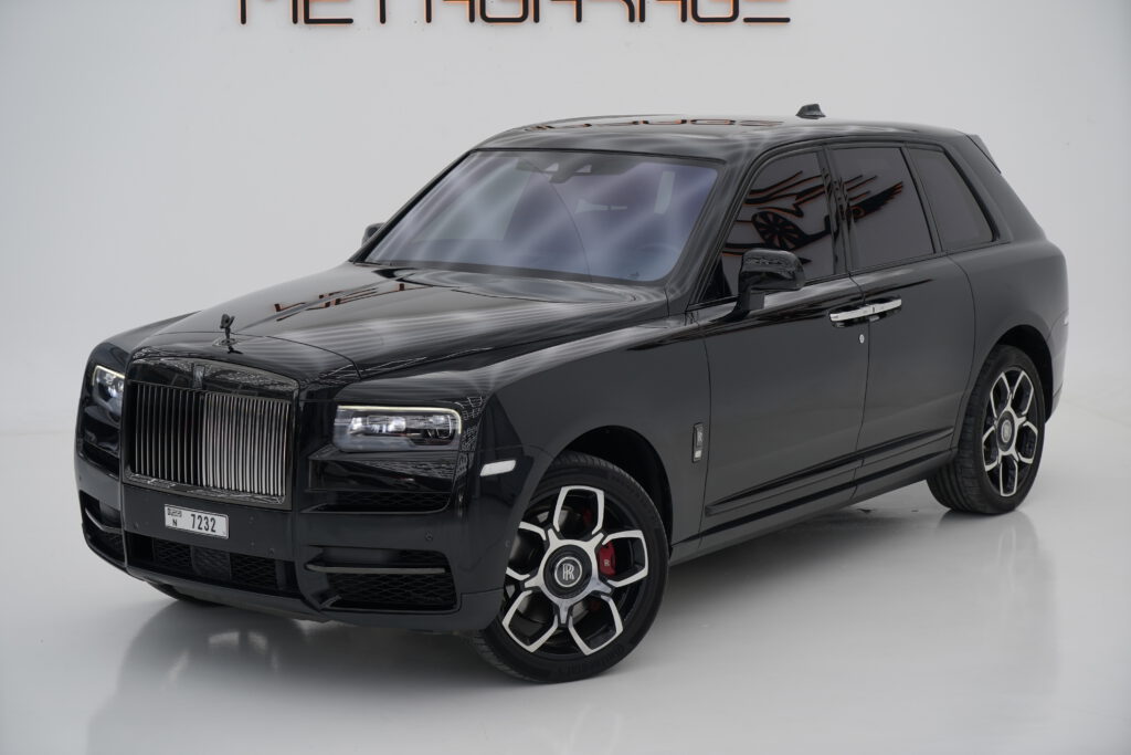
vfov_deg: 19.5
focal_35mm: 70
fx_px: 2199
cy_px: 378
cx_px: 566
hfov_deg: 28.8
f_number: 5.6
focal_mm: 70
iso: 320
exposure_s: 1/320
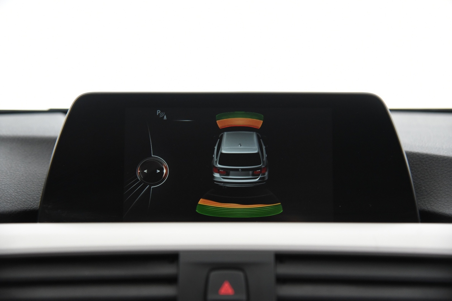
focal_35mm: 65
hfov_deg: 30.9
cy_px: 150
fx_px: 816
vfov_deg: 20.9
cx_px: 226
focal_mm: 65
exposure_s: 1/30
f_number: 4
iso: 4000
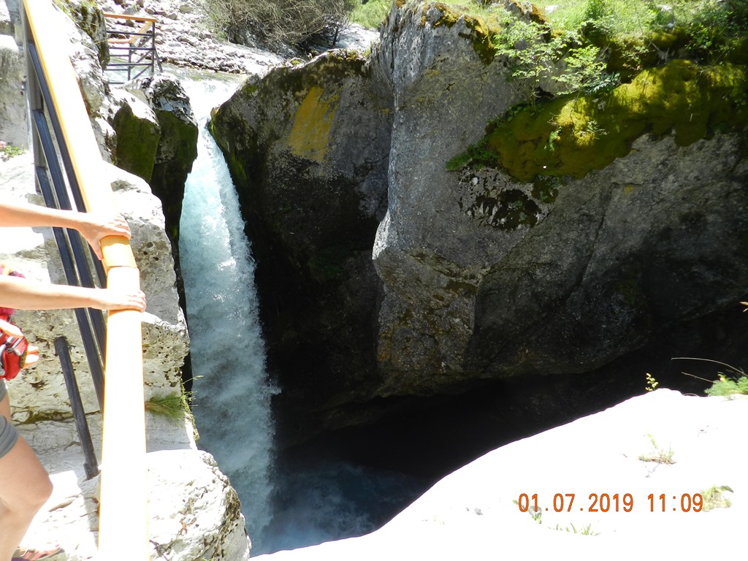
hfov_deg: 73.9
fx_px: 497
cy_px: 280
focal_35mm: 23
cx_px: 374
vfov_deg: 58.9
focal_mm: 4
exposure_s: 1/400
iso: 160
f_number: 3.4
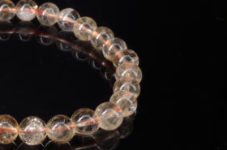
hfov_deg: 21.9
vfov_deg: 15.1
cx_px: 2
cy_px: 73
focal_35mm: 90
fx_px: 566
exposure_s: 1
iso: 100
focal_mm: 28.13
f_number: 4
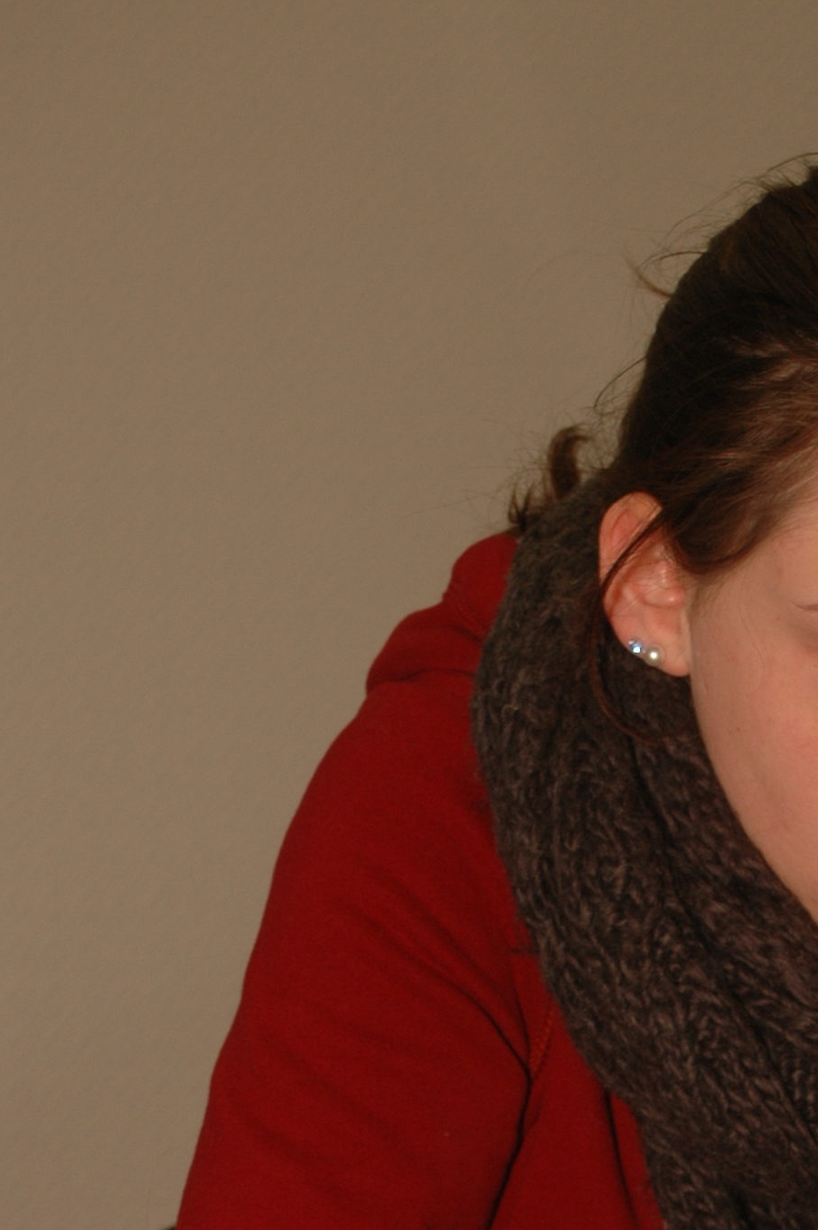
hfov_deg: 10.8
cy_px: 1249
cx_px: 809
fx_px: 4302
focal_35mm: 126
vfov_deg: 15.9
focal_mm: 38
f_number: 5
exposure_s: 1/60
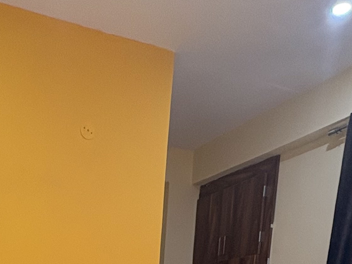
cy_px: 436
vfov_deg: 21.9
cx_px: 51
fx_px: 508
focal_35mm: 50
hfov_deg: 36.4
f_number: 2.2
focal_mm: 2.22
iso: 160
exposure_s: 1/50
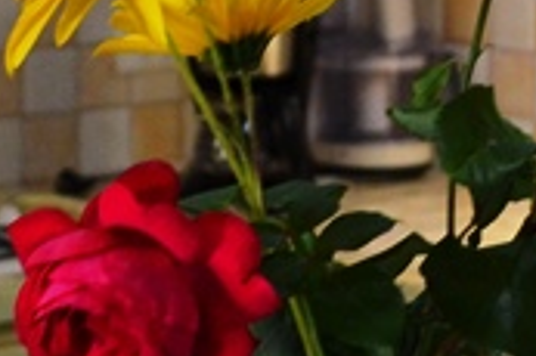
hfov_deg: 12.8
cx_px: 372
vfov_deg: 8.5
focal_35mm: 160
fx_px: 2380
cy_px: -63
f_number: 3.5
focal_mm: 18
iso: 640
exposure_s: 1/60
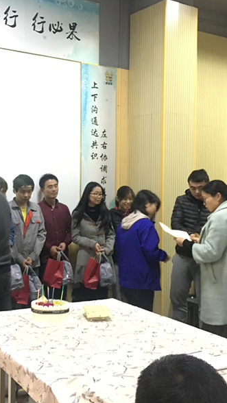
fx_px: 460
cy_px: 199
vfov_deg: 47.3
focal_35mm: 43
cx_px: 40
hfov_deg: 27.1
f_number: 2.2
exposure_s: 1/4
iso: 160
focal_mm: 4.15
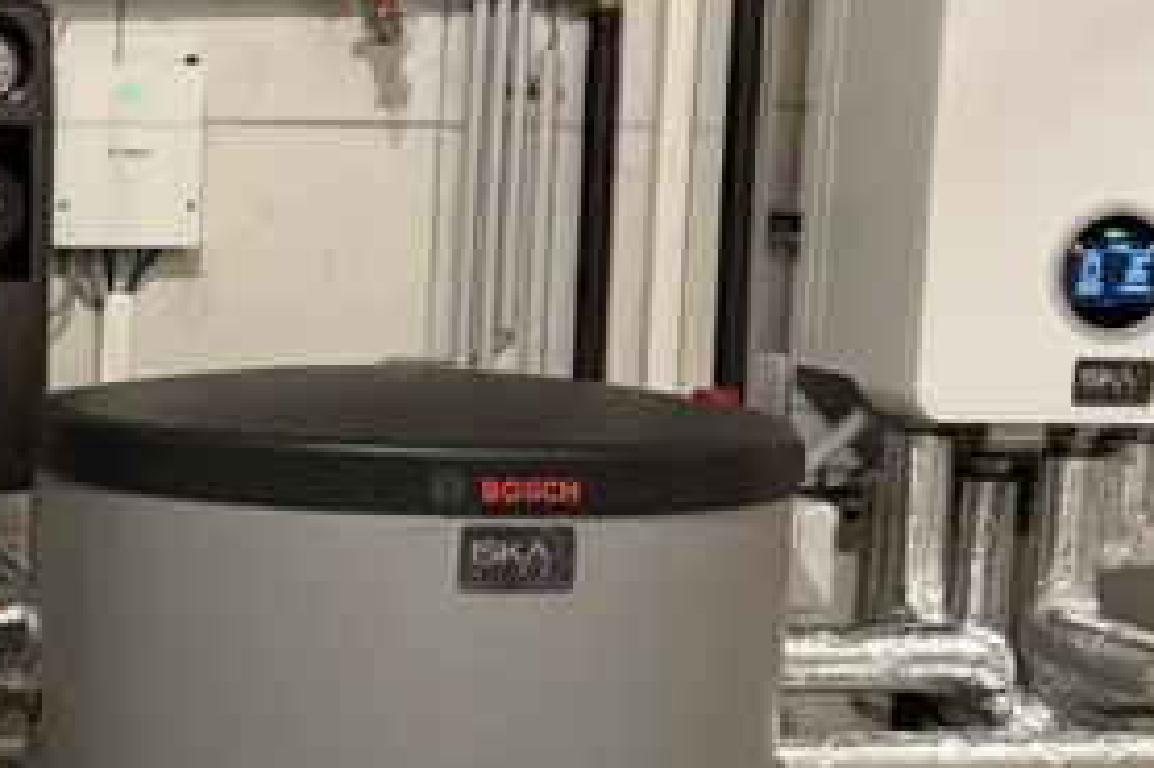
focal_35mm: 92
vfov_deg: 14.8
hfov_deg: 21.0
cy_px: 548
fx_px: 2947
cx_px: -125
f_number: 1.78
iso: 640
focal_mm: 6.76
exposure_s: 1/33
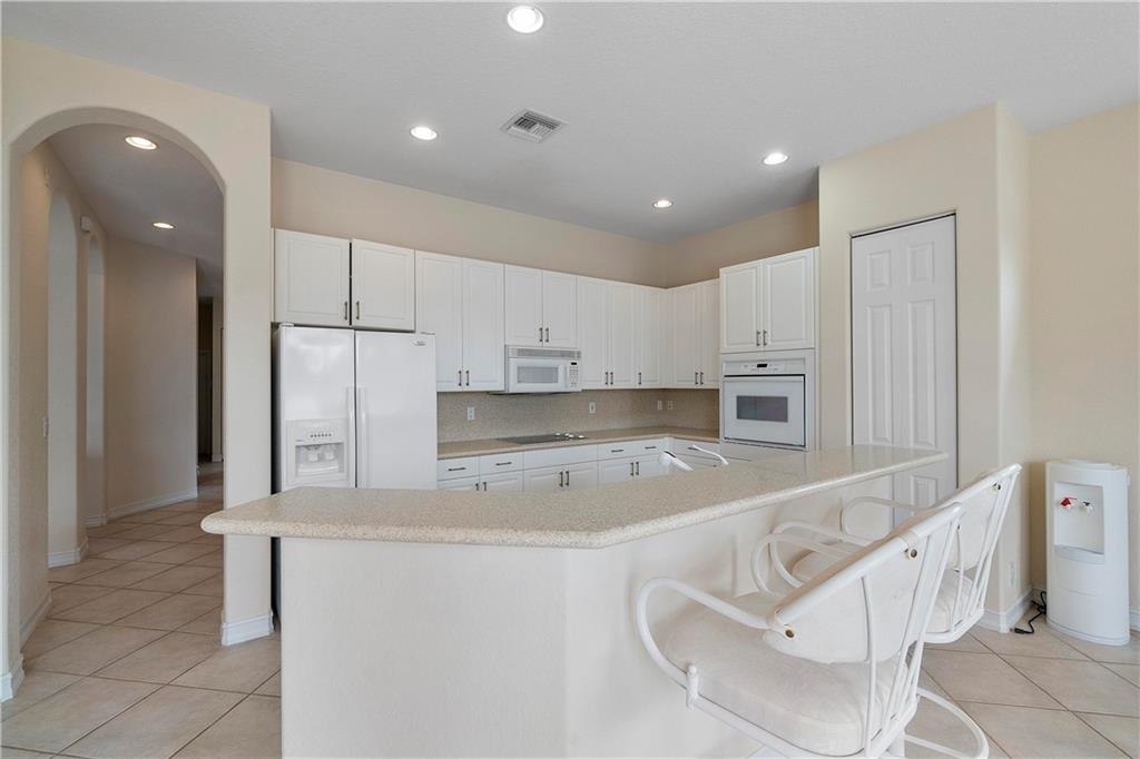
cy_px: 380
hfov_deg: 100.4
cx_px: 570
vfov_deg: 77.3
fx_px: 475
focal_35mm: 15
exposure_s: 1/20
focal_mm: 10
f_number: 11
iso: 160
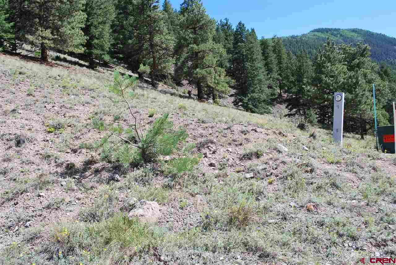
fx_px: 364
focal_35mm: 33
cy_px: 132
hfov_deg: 57.1
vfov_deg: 40.1
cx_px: 198
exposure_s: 1/200
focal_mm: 22
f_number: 7.1
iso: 100
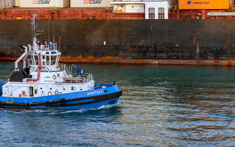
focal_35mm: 145
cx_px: 84
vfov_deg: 9.0
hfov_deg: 14.4
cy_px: 79
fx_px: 929
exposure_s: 1/80
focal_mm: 105
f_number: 6.3
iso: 100
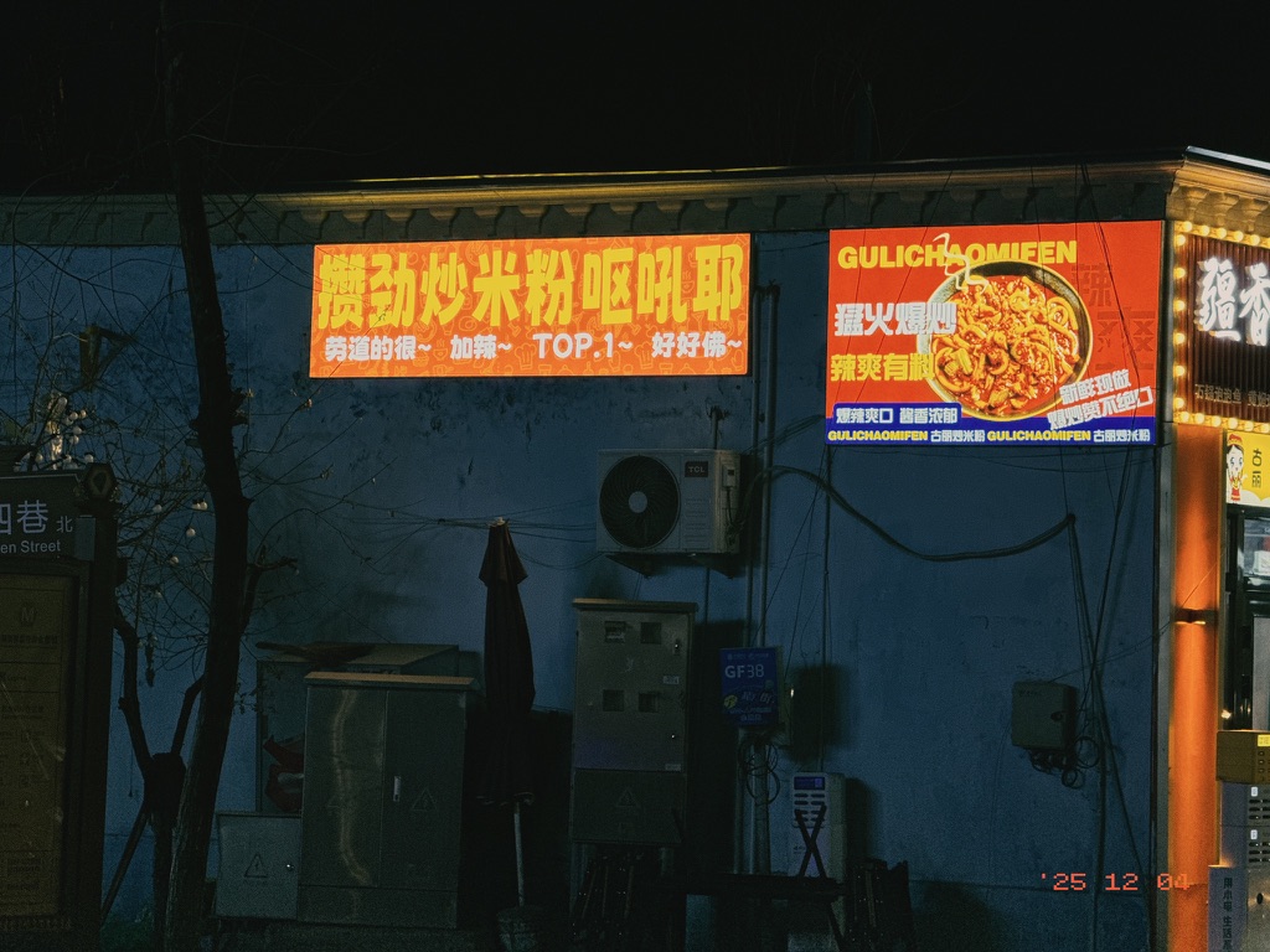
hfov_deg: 16.4
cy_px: 476
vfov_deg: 12.3
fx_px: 4403
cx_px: 635
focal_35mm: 120
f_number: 2.8
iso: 125
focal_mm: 15.66
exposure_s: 1/100
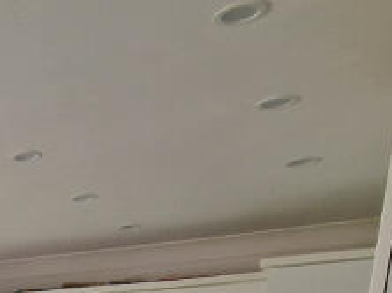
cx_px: -212
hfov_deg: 24.3
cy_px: 565
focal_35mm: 60
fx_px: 679
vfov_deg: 17.9
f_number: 2.2
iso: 64
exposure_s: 1/100
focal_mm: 2.2
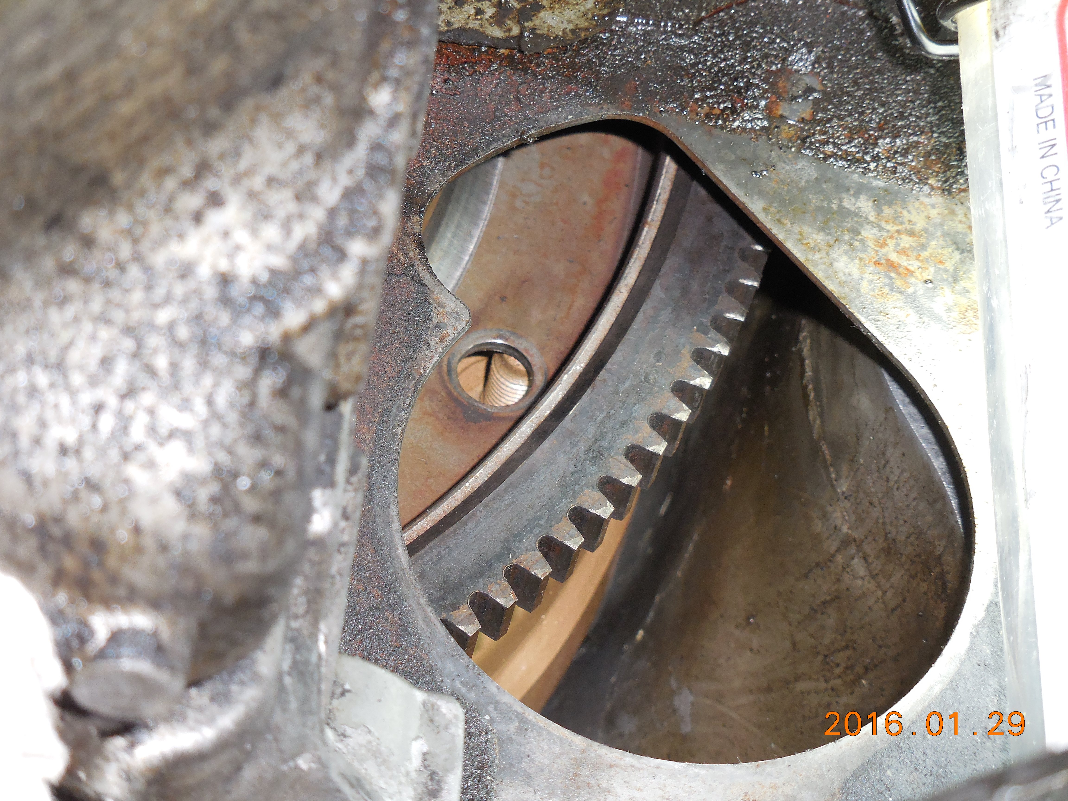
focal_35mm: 98
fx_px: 3024
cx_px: 534
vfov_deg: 15.1
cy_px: 400
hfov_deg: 20.0
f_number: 5
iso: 280
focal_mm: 17.7
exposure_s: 1/60
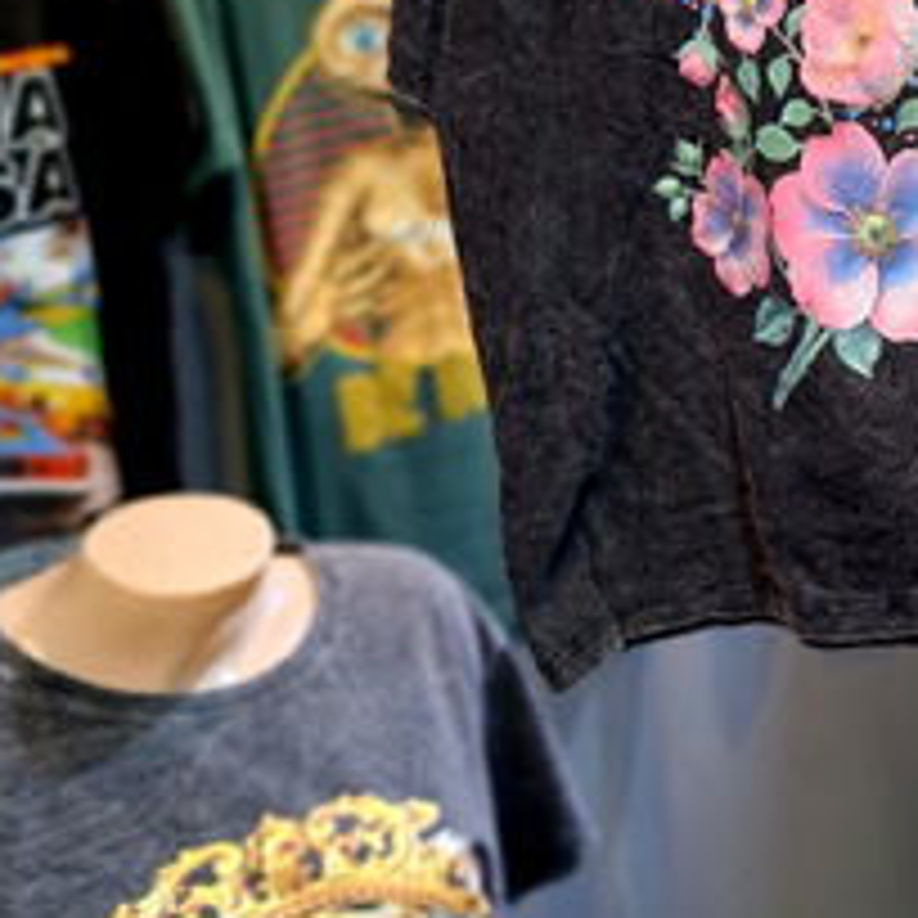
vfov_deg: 31.2
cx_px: 860
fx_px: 1590
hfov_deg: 30.5
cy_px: 160
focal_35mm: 53
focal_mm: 5.54
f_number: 1.8
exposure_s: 1/50
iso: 200
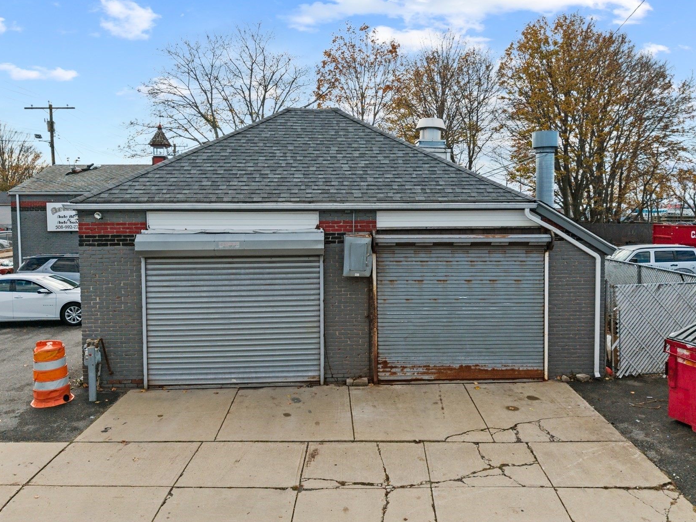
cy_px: 235
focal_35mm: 30
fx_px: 603
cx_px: 359
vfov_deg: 46.7
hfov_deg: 59.9
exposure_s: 1/5000
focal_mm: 8.67
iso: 280
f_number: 1.8
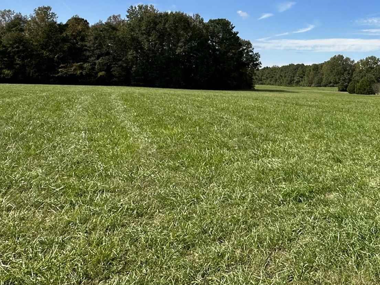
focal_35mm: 39
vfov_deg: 33.9
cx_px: 374
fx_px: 428
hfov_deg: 41.9
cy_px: 6
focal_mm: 2.22
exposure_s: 1/2053
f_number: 2.2
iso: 50
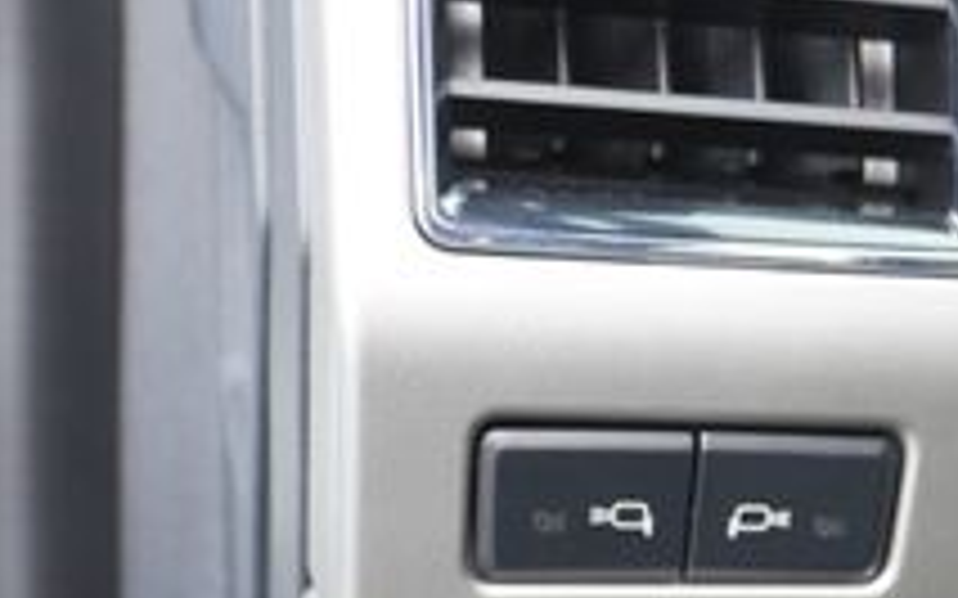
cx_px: 1115
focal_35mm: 97
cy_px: 953
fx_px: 2520
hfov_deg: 20.3
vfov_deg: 12.7
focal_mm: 21
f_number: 4
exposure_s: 1/60
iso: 640
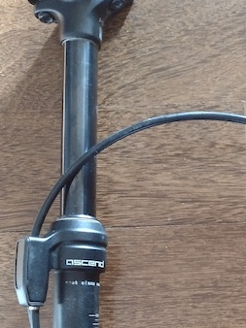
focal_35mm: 64
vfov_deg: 29.3
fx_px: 607
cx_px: 229
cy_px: 281
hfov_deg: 22.3
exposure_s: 1/24
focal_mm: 4.71
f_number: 1.7
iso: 1648
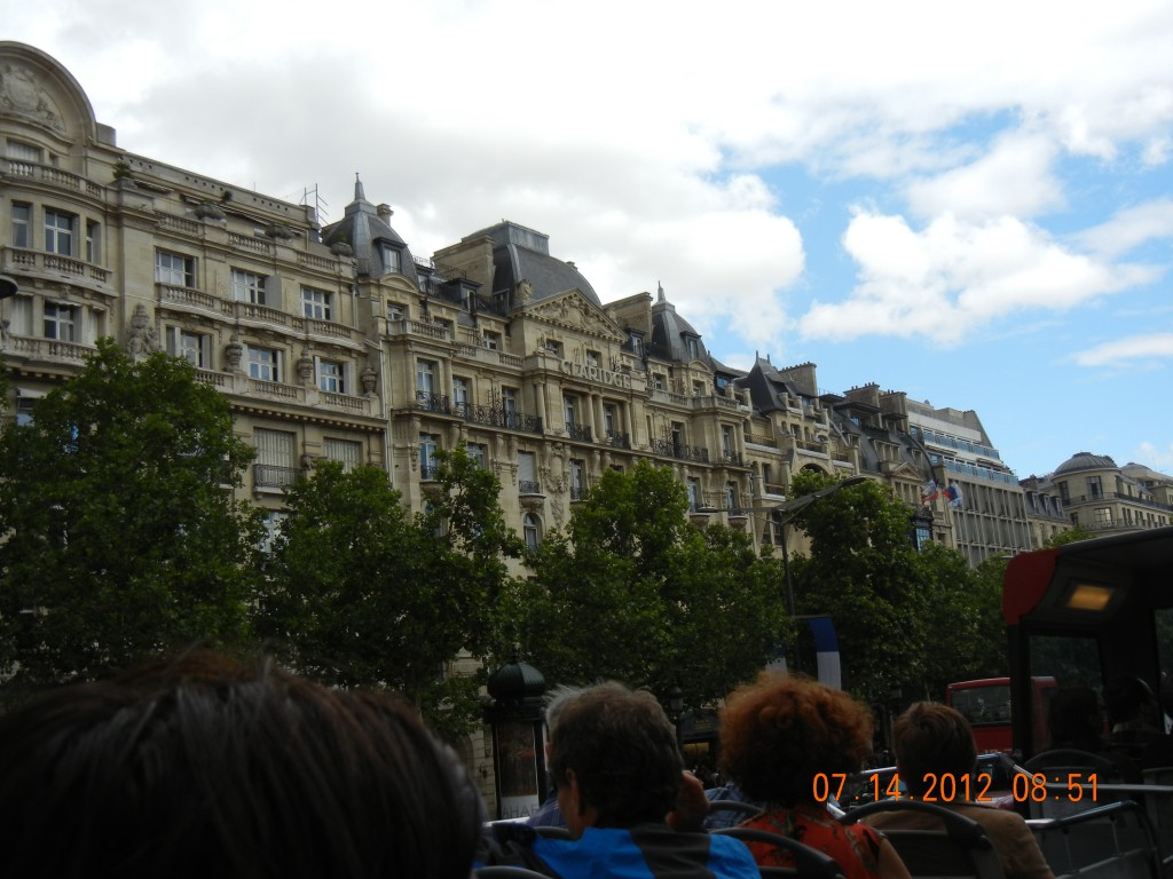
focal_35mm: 39
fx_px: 1322
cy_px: 440
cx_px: 586
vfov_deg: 36.8
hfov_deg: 47.9
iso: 160
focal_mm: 7.1
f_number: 3.7
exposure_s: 1/852
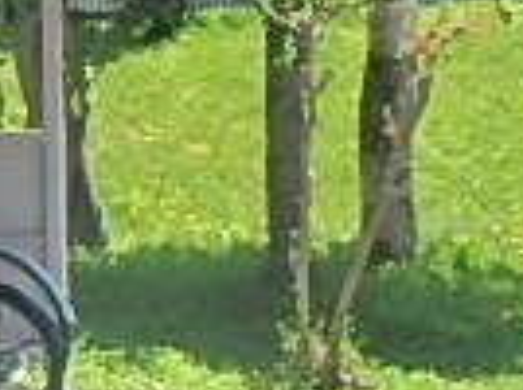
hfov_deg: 11.9
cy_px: 332
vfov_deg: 10.6
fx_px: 2096
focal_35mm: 139
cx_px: -667
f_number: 4.6
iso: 125
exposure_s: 1/400
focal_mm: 5.2
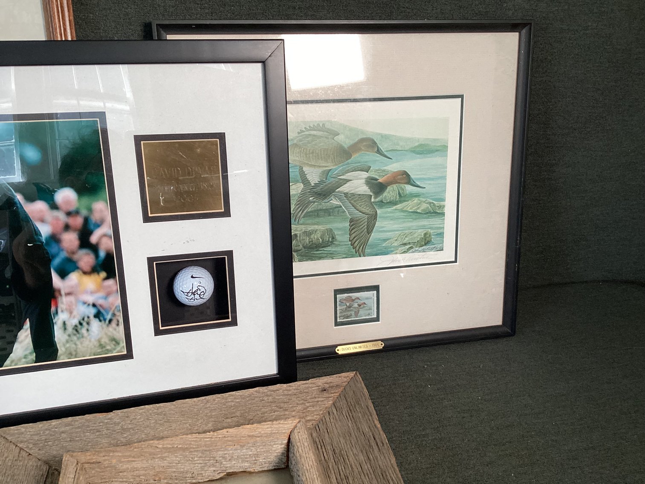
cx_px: 322
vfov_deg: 45.4
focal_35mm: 31
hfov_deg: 58.3
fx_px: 578
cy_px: 242
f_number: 2.4
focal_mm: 3.3
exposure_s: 1/100
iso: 50
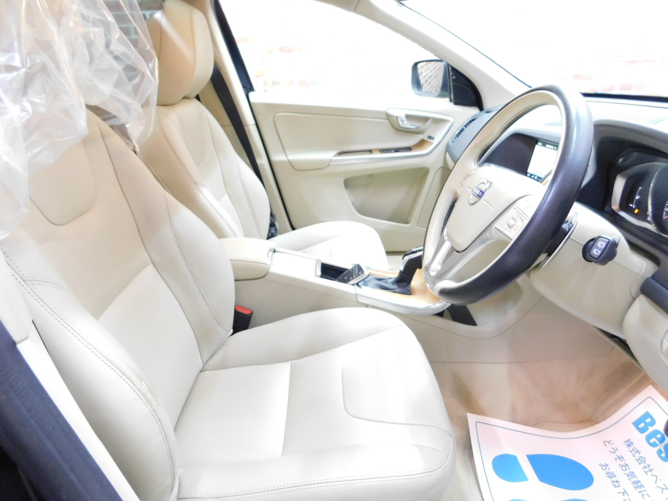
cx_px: 334
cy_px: 250
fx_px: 444
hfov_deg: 73.9
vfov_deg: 58.9
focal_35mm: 23
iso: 560
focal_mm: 4
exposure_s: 1/8
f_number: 3
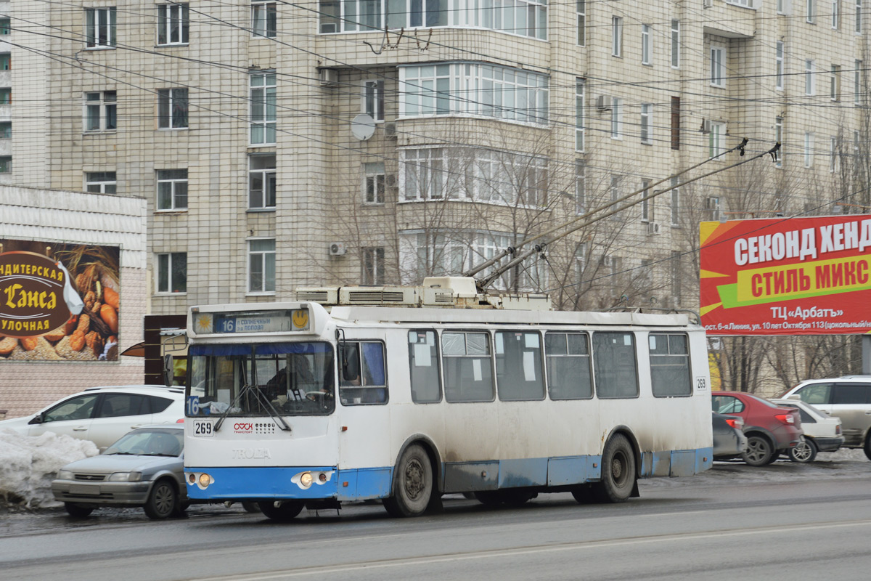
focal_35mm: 112
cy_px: 290
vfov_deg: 12.2
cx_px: 436
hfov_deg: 18.2
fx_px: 2722
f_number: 8
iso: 100
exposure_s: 1/250
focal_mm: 75
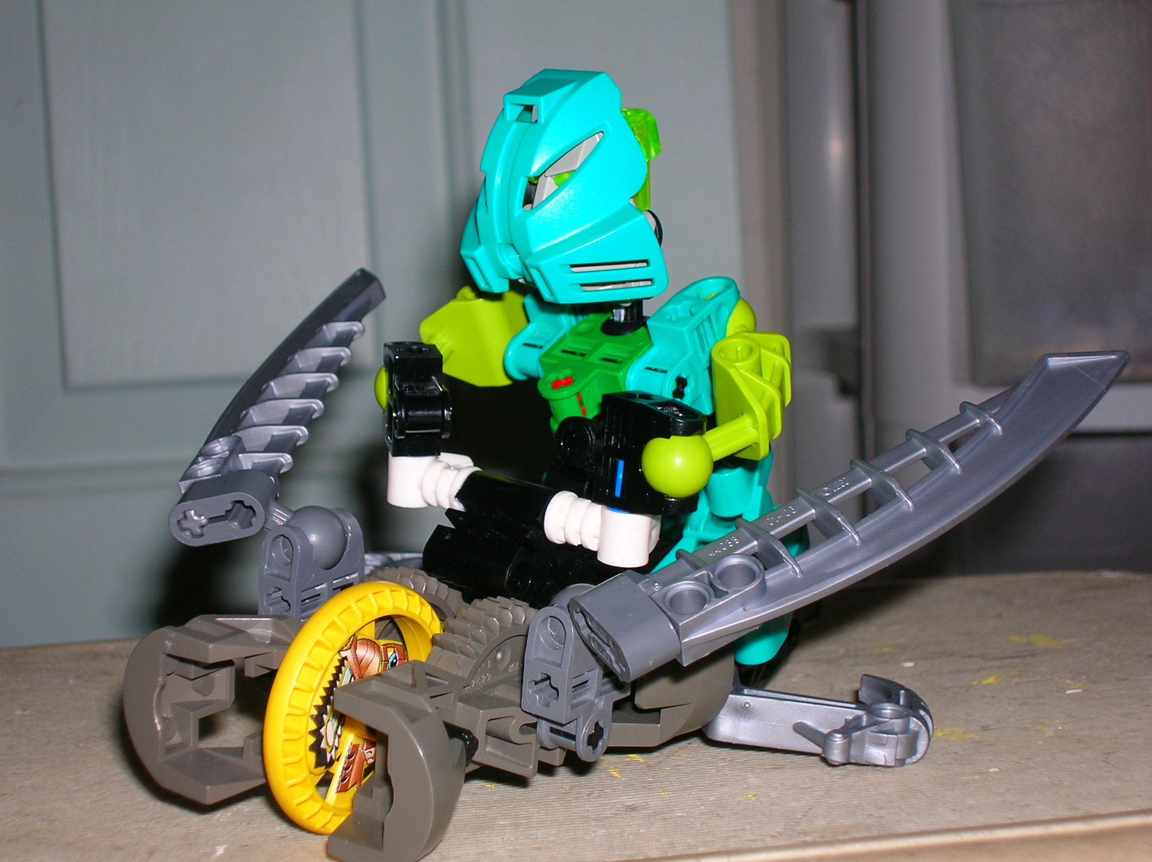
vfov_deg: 21.0
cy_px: 431
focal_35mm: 70
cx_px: 576
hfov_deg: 27.8
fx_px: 2328
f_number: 3.9
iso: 50
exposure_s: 1/60.1
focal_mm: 11.7
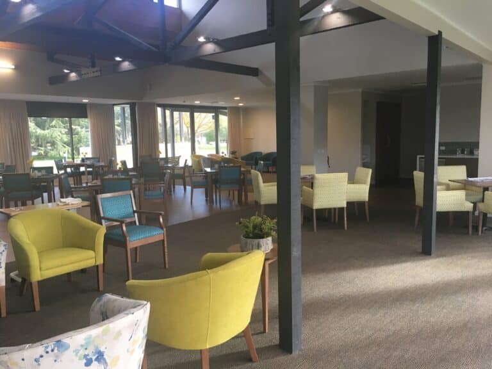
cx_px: 246
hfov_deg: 61.7
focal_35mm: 29
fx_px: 412
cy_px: 184
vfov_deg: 48.2
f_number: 2.2
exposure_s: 1/33
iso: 50
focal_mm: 4.15
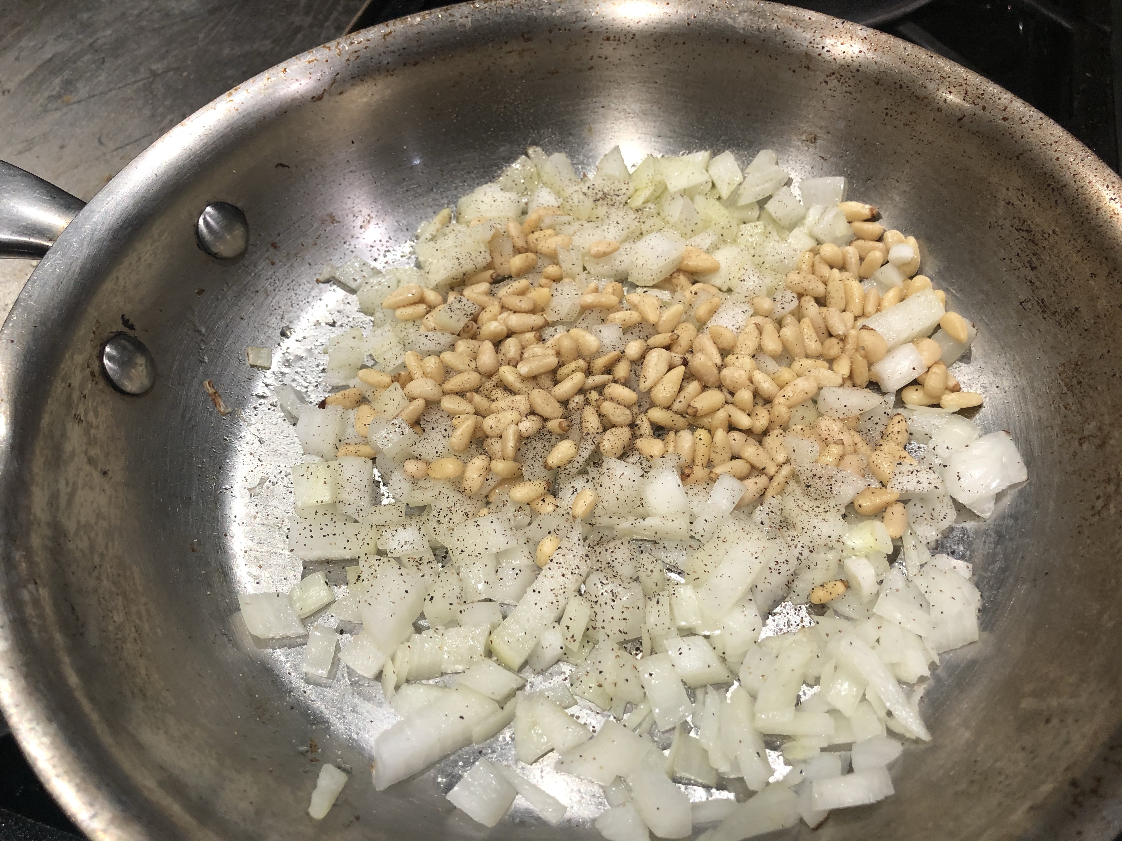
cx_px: 561
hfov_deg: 63.4
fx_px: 908
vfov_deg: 49.7
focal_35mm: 28
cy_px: 420
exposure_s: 1/40
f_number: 1.8
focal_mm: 4
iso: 25
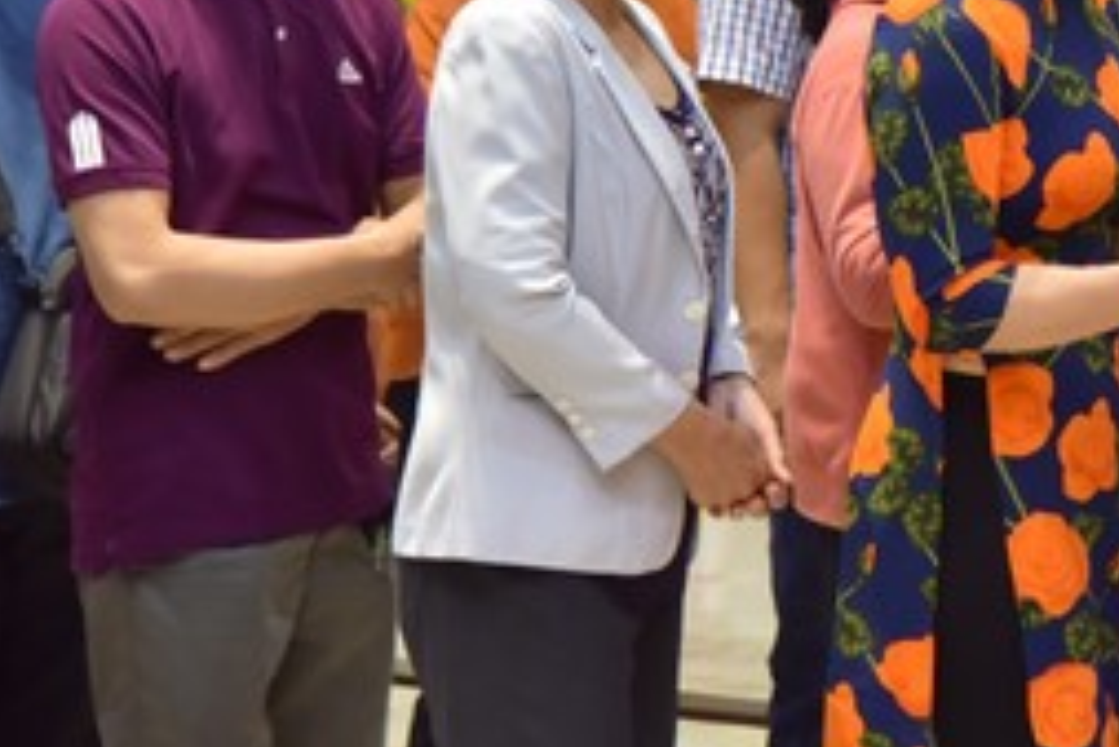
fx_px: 6562
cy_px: -97
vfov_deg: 6.5
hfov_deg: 9.6
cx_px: 1402
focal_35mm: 211
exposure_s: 1/125
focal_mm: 82
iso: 800
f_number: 4
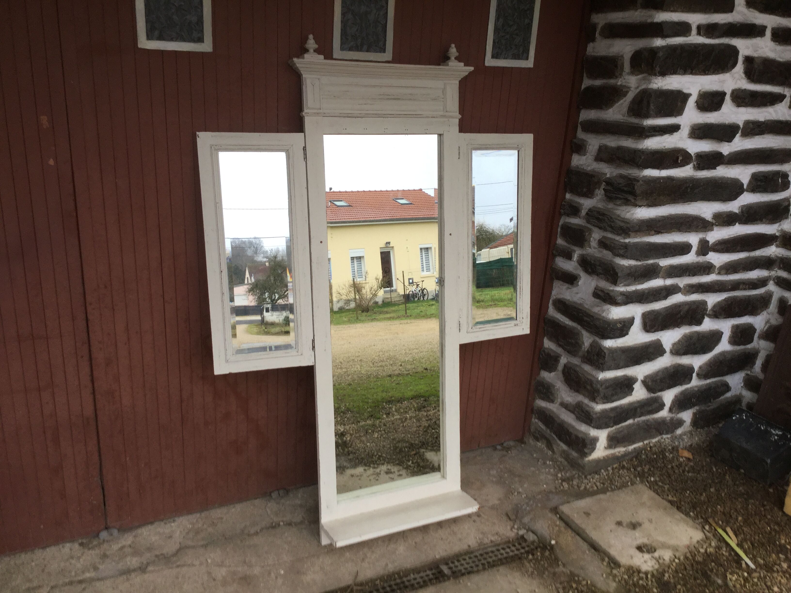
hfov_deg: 58.4
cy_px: 296
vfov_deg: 45.4
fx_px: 708
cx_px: 396
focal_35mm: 31
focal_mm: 3.3
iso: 32
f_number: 2.4
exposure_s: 1/50
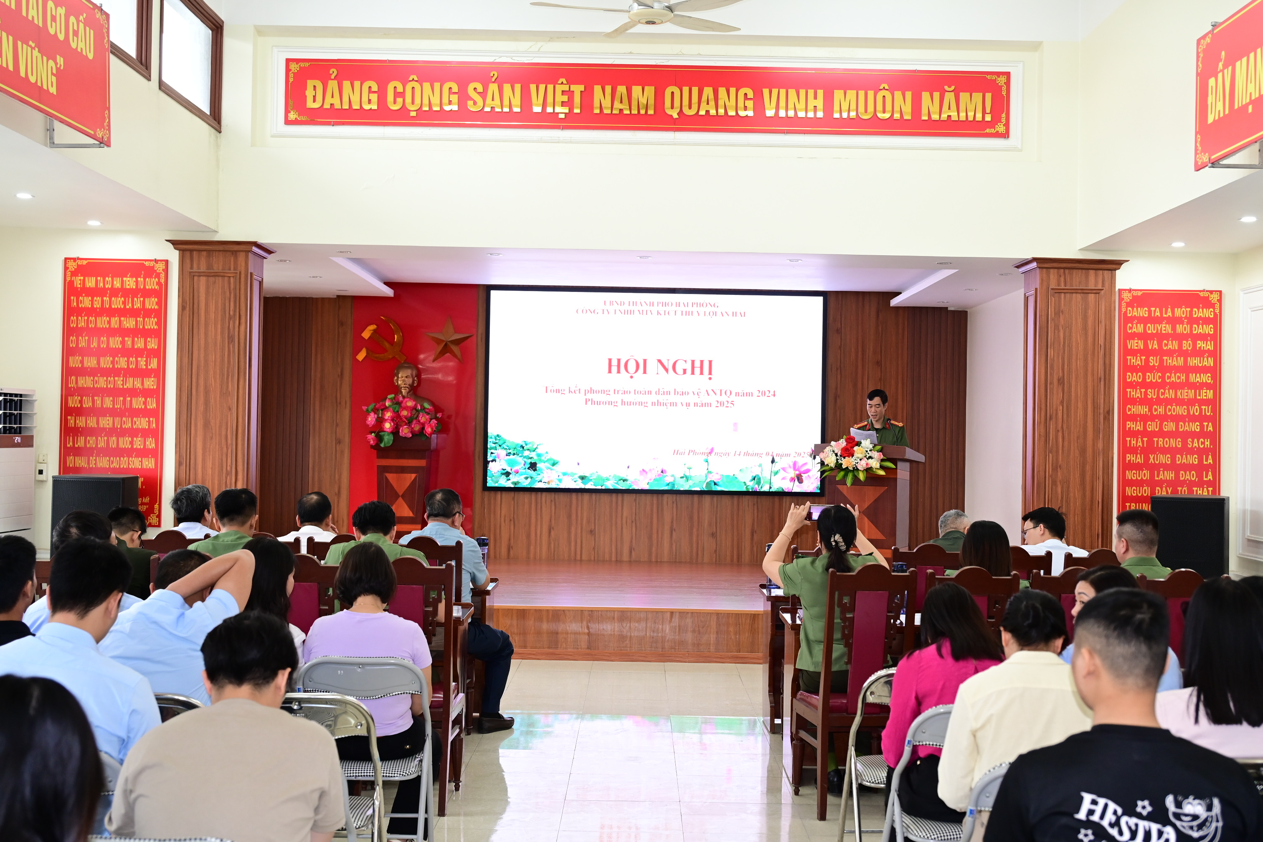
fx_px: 1403
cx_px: 632
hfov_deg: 48.5
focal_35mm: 40
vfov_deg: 33.4
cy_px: 421
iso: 1600
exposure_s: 1/100
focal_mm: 40
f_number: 4
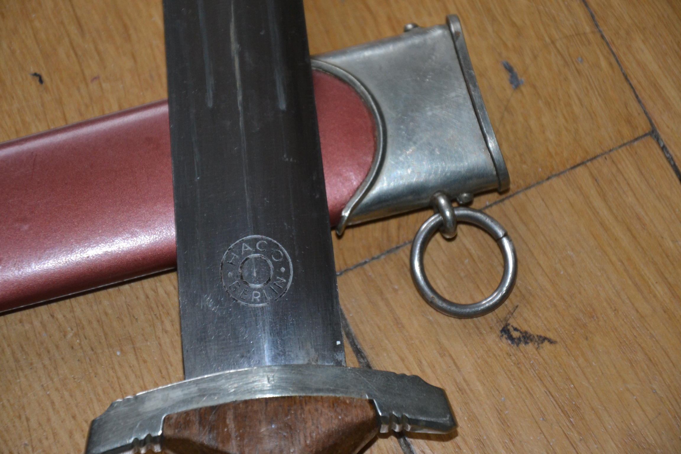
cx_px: 340
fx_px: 2979
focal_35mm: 158
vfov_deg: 8.7
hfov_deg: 13.0
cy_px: 227
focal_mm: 105
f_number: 5.6
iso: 1250
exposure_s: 1/60
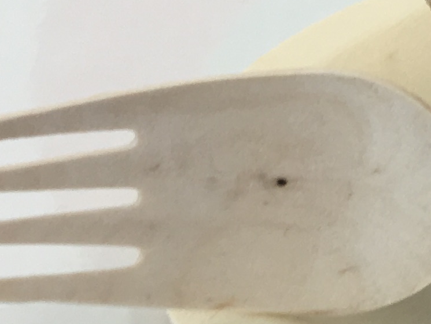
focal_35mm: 157
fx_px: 1955
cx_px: 791
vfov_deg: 9.4
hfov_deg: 11.6
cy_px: -16
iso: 25
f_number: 2.2
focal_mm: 4.15
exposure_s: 1/60
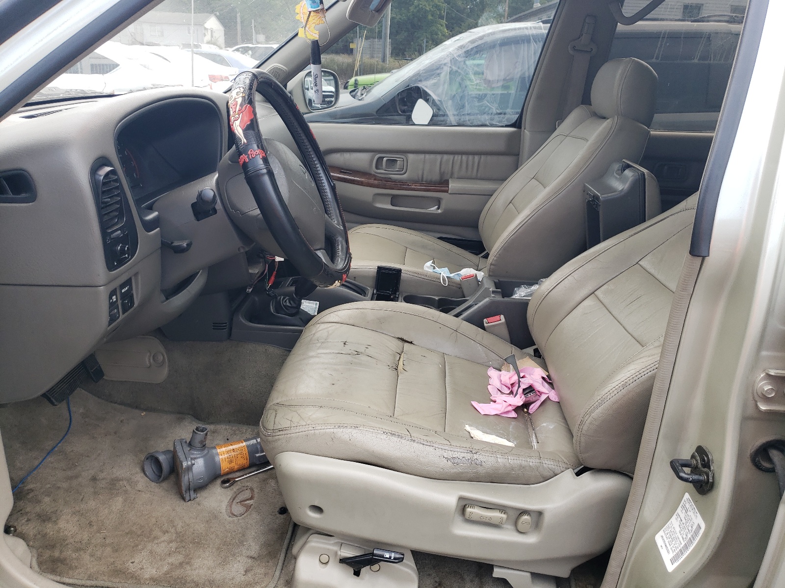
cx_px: 392
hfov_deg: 67.3
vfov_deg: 53.1
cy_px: 294
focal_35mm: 26
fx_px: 590
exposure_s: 1/323
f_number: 1.5
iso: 50
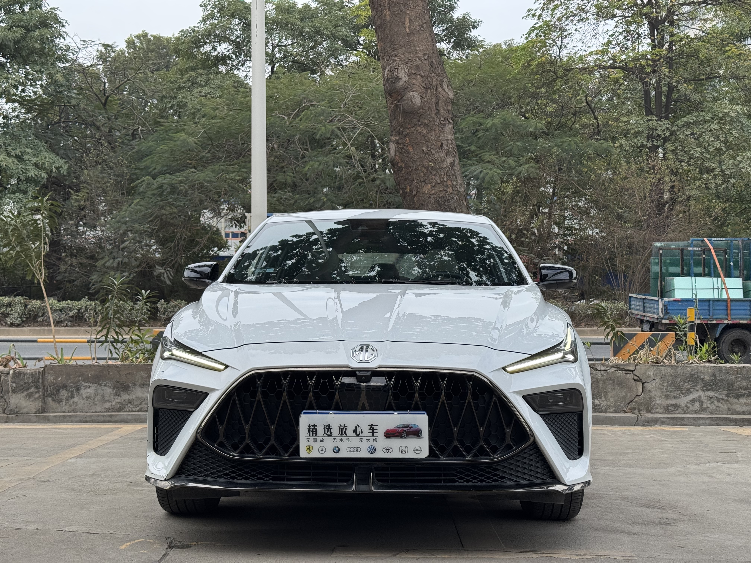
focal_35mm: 48
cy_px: 282
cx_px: 376
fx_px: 1041
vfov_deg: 30.3
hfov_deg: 39.7
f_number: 1.78
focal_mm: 6.76
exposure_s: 1/1490
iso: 64
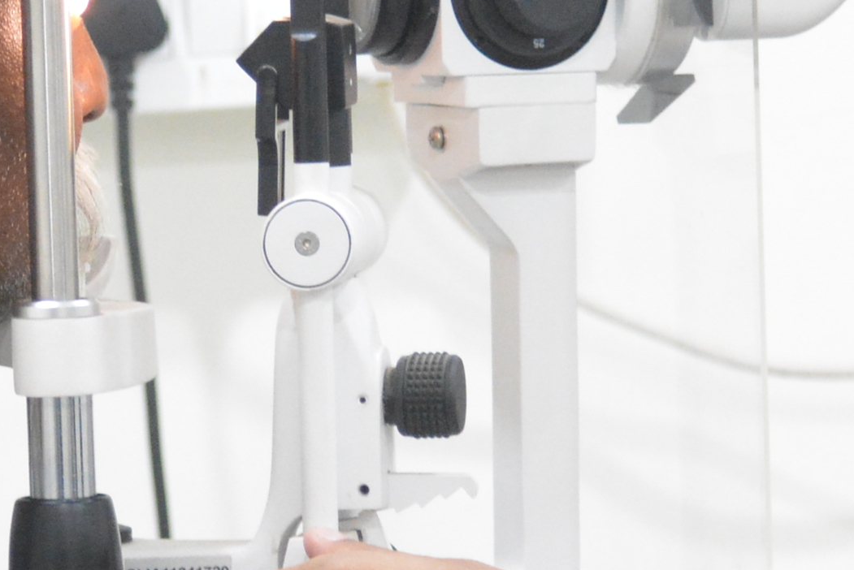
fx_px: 10657
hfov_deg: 4.6
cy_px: 361
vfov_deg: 3.1
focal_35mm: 449
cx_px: 536
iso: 2500
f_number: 7.1
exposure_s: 1/30
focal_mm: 70
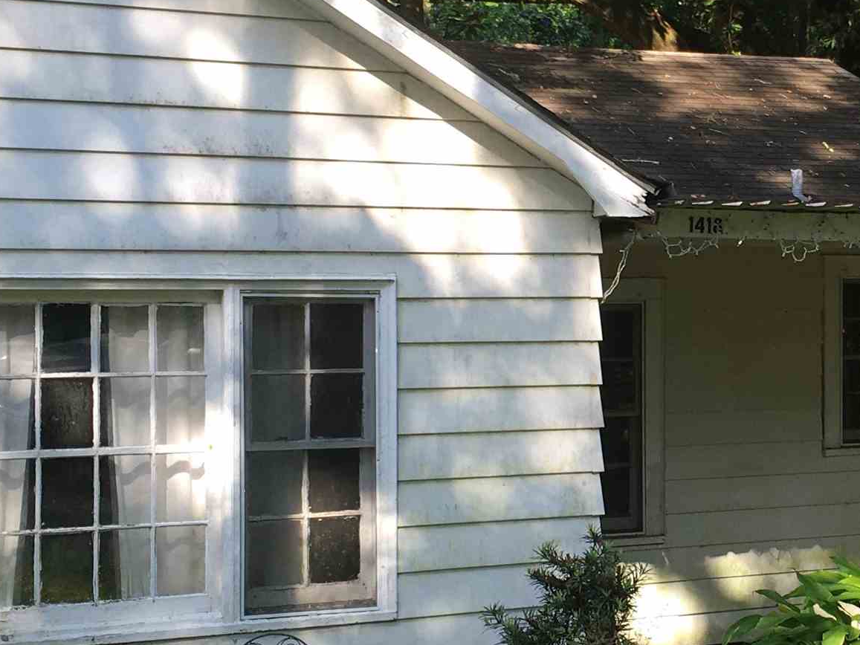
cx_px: 775
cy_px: 302
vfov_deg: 19.1
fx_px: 1913
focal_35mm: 77
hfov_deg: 24.6
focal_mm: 4.15
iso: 25
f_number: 2.2
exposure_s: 1/168
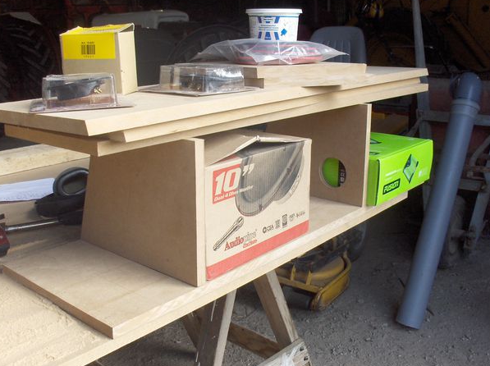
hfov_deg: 60.0
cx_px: 240
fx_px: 424
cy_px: 184
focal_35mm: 30
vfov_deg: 46.7
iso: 100
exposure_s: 1/169
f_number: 2.8
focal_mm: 5.8
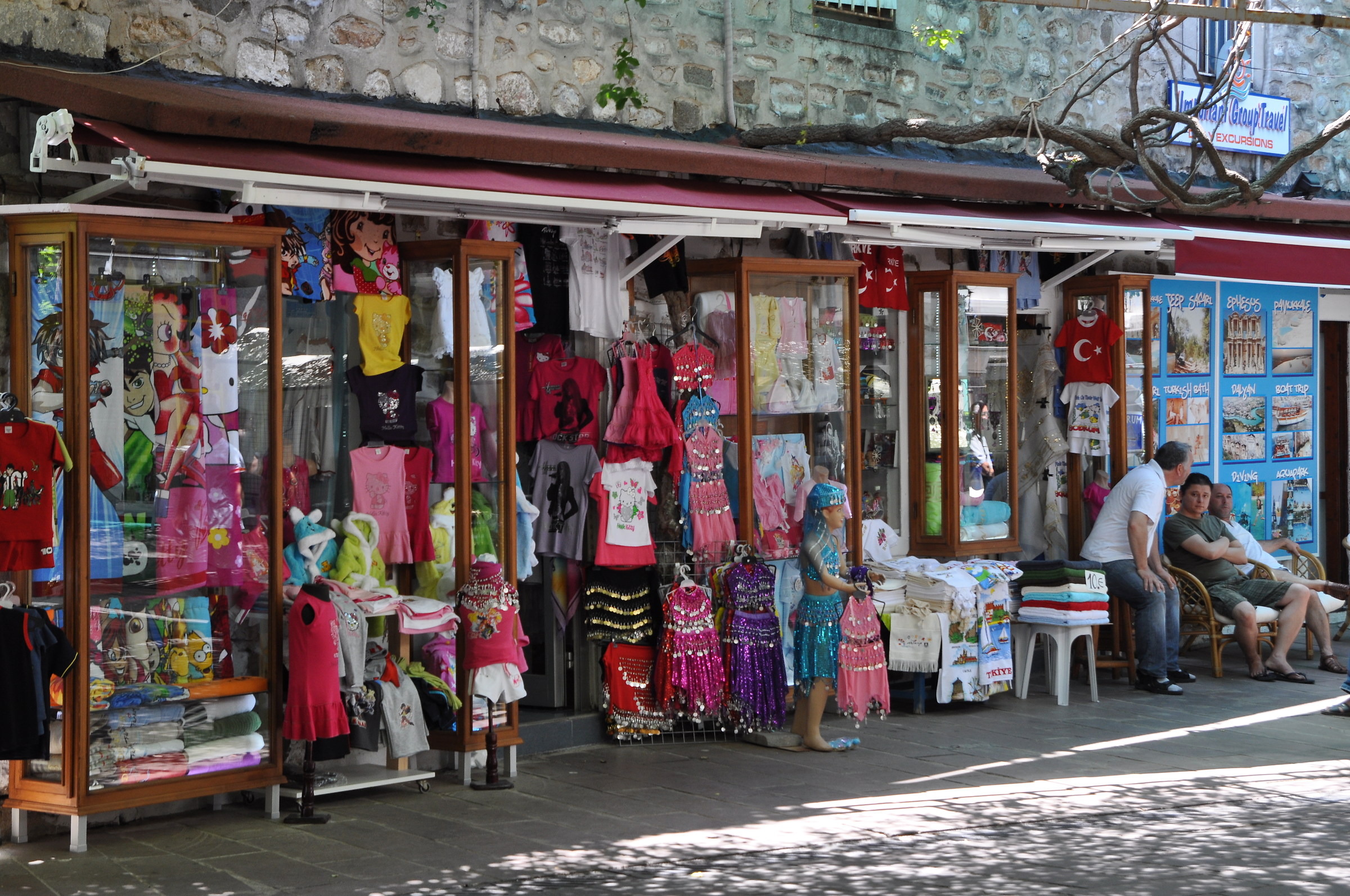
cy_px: 448
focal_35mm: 75
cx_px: 675
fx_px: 2809
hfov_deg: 27.0
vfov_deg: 18.1
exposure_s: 1/125
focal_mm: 50
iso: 400
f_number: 5.6
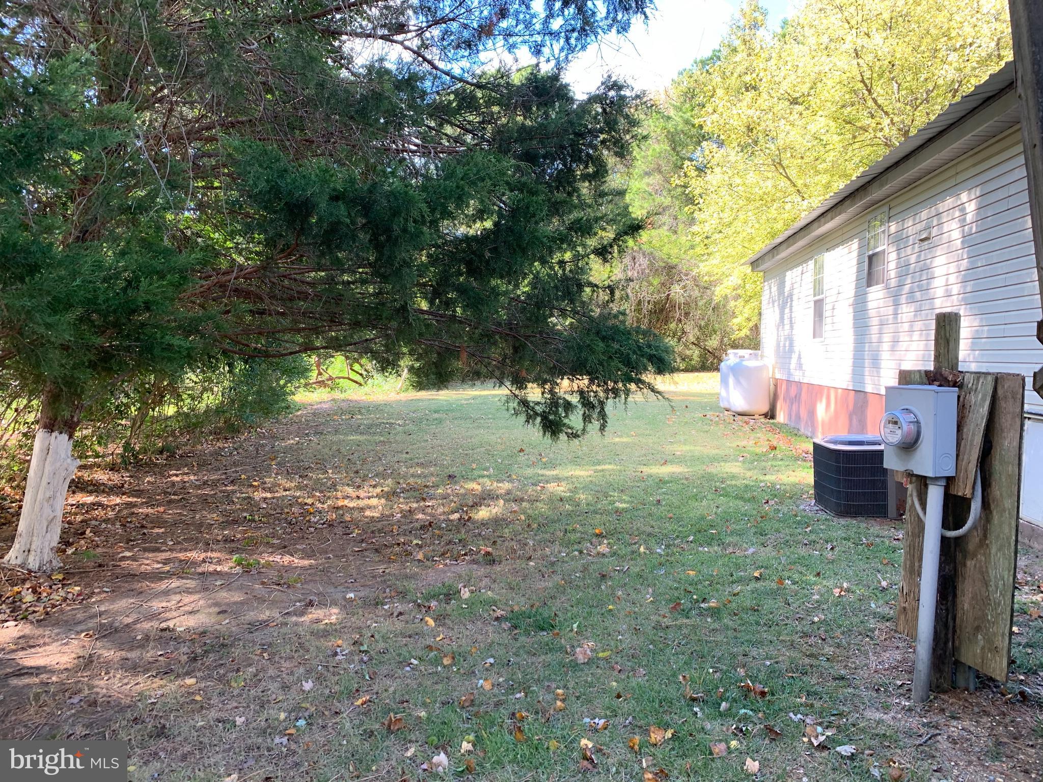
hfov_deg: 67.3
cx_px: 522
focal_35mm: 26
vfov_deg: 53.1
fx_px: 783
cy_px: 391
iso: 40
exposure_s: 1/121
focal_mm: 4.25
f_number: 1.8
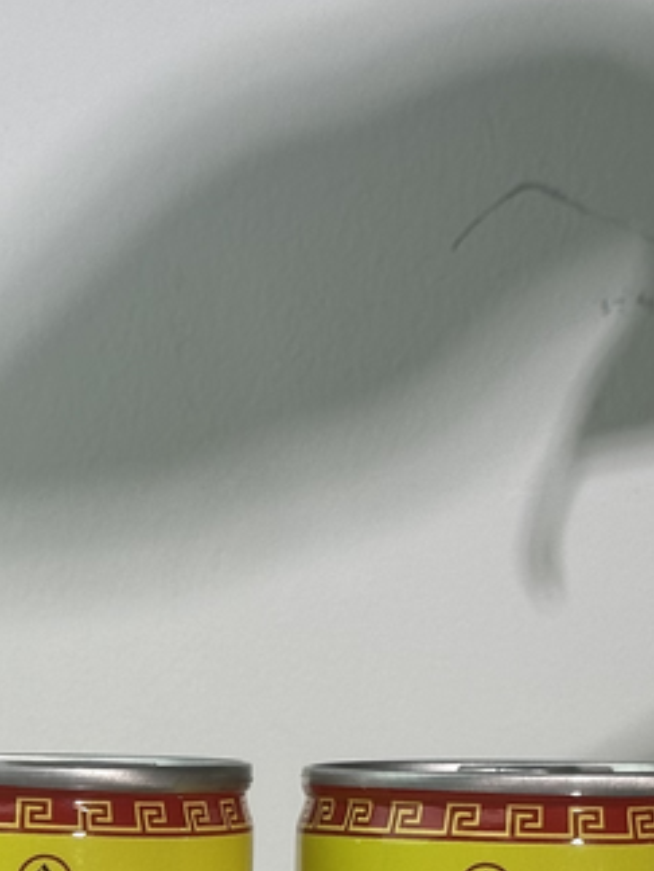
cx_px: 0
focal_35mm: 158
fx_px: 3980
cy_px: 1039
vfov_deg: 12.2
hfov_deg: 9.3
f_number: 1.78
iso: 64
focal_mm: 6.86
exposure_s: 1/1613
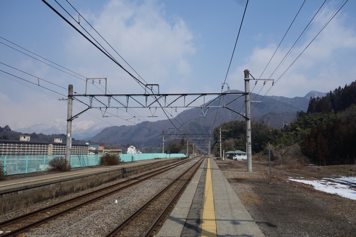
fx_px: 277
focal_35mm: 28
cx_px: 178
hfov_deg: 65.5
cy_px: 118
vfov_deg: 46.4
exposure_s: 1/800
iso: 125
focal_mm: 10.4
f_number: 5.6
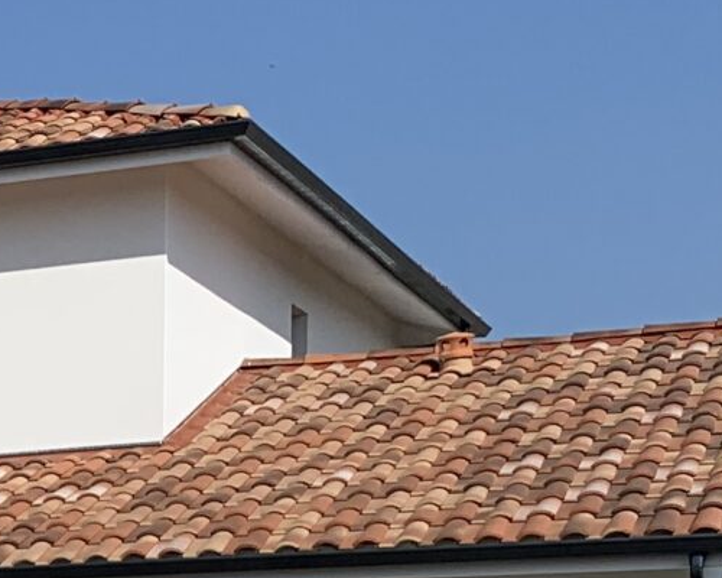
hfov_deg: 12.6
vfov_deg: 11.3
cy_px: 941
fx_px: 2778
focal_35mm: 130
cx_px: -807
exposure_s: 1/4464
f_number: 1.8
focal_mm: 4.25
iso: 25
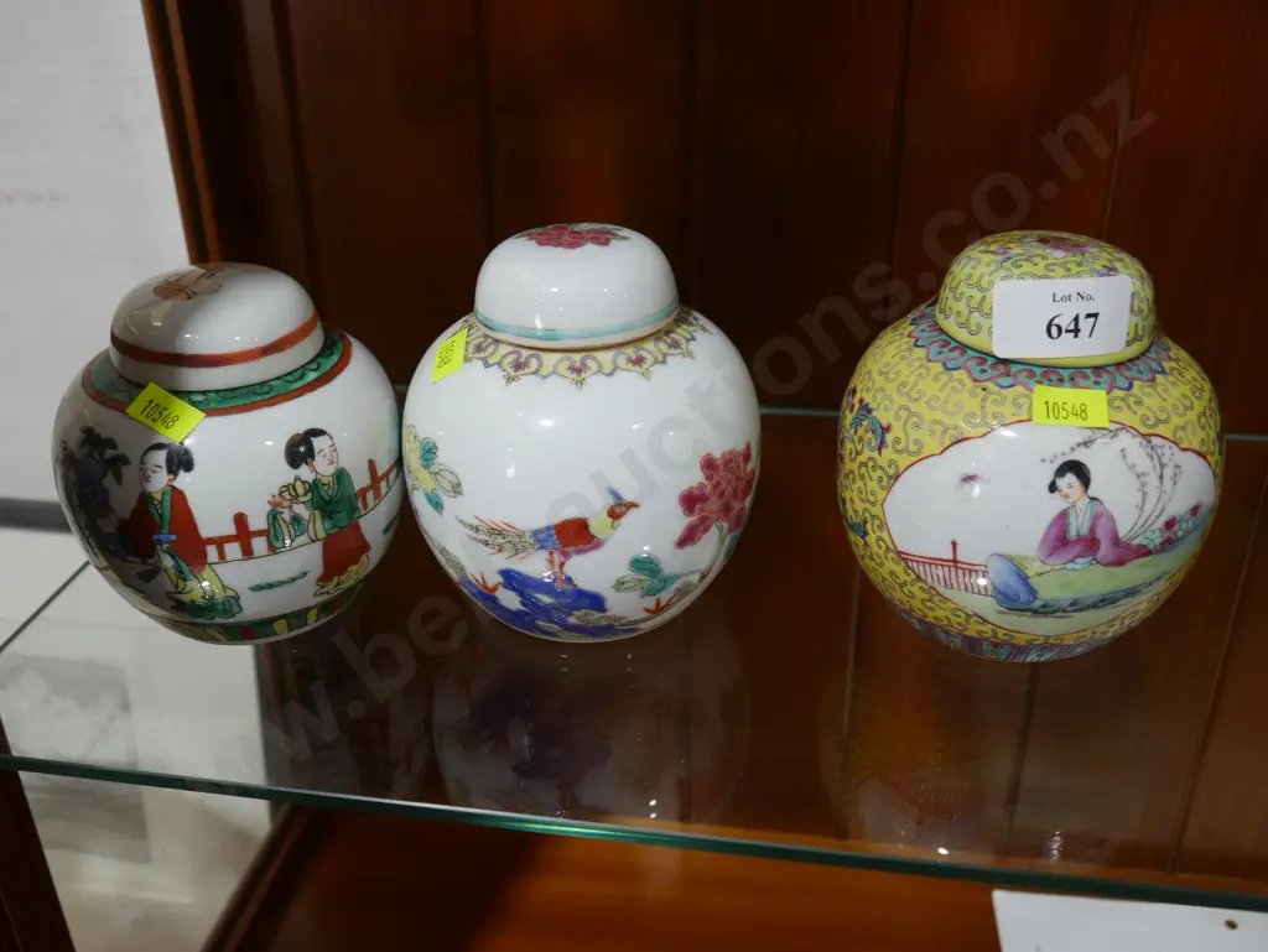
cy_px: 476
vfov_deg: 41.8
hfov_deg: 53.9
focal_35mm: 34
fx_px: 1246
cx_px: 634
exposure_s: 1/60
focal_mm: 17
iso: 250
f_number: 4
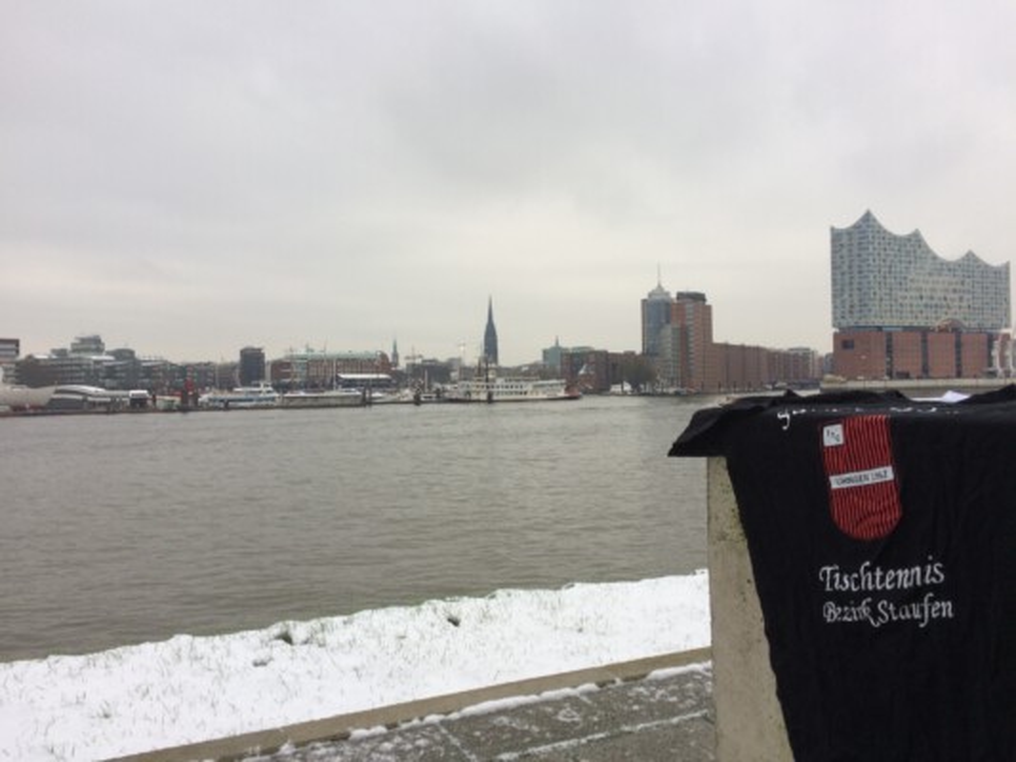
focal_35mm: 29
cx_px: 508
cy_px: 381
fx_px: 851
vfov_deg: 48.2
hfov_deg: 61.6
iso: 32
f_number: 2.2
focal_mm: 4.15
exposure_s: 1/120
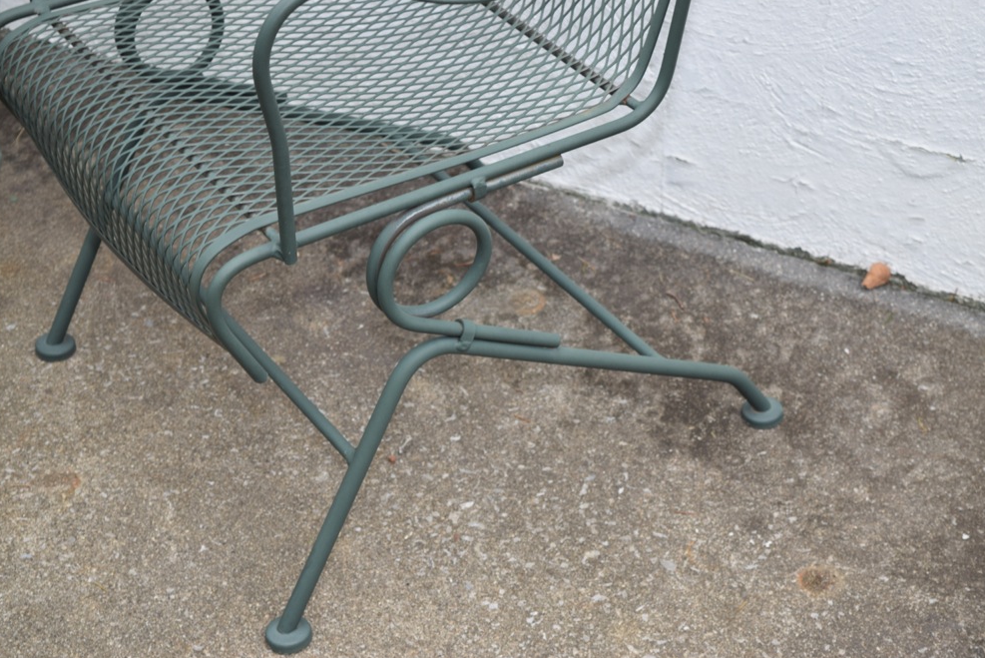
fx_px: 2162
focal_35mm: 79
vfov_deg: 17.3
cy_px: 331
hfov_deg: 25.7
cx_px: 487
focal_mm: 52
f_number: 5.6
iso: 100
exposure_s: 1/100
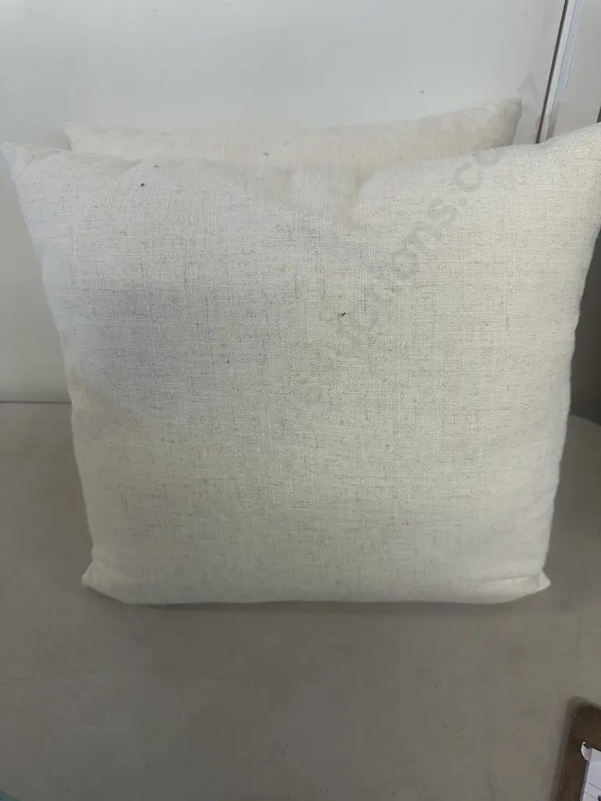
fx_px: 556
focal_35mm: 24
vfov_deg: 71.6
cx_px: 300
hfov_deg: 56.8
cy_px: 400
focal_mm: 6.86
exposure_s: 1/100
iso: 160
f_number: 1.78
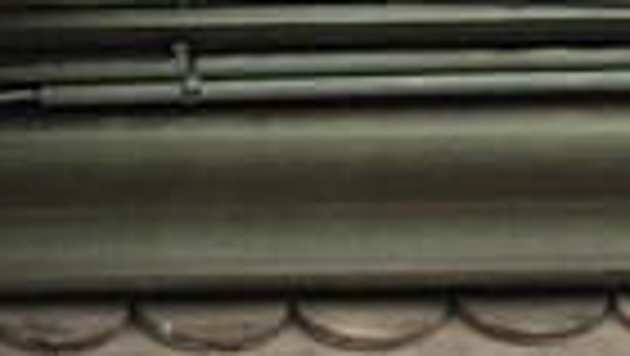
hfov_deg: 2.5
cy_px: 2077
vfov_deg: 1.4
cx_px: -1395
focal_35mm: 835
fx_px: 13959
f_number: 5.6
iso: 400
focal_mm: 70
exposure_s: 1/80
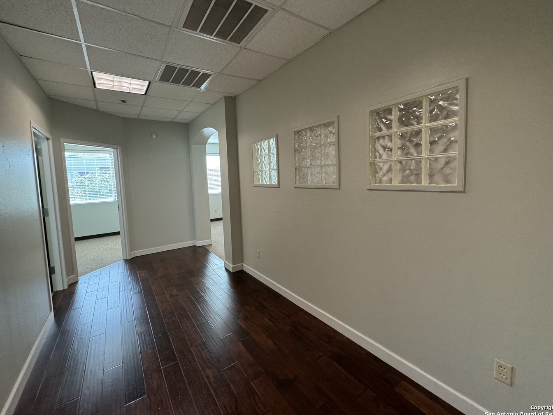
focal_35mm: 15
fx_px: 240
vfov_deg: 81.7
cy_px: 195
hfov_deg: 98.2
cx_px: 278
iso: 250
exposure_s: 1/120
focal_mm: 2.22
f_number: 2.2
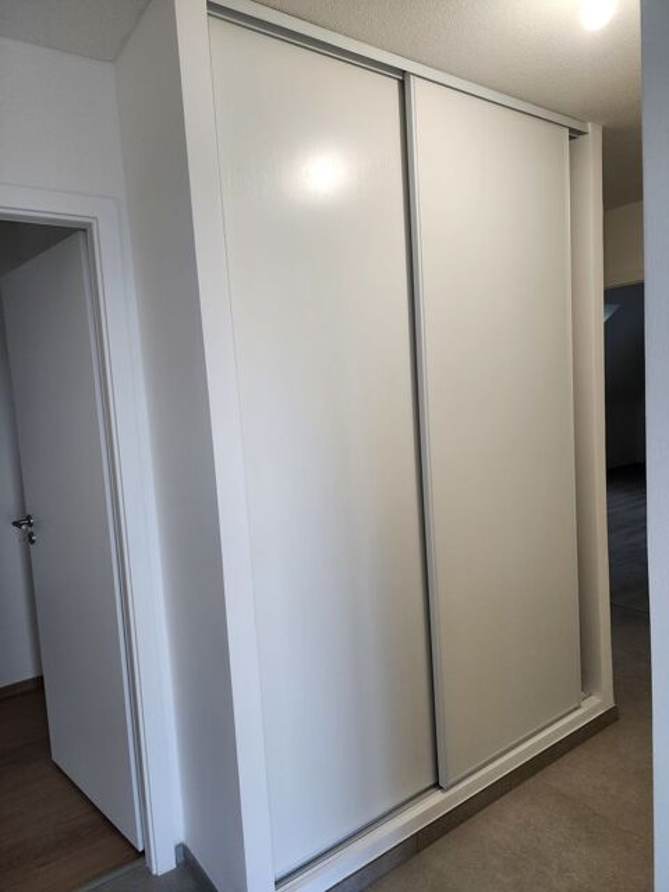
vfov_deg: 73.9
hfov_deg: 58.9
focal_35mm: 23
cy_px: 446
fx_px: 593
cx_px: 334
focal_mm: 6.4
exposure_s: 1/120
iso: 160
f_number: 1.8
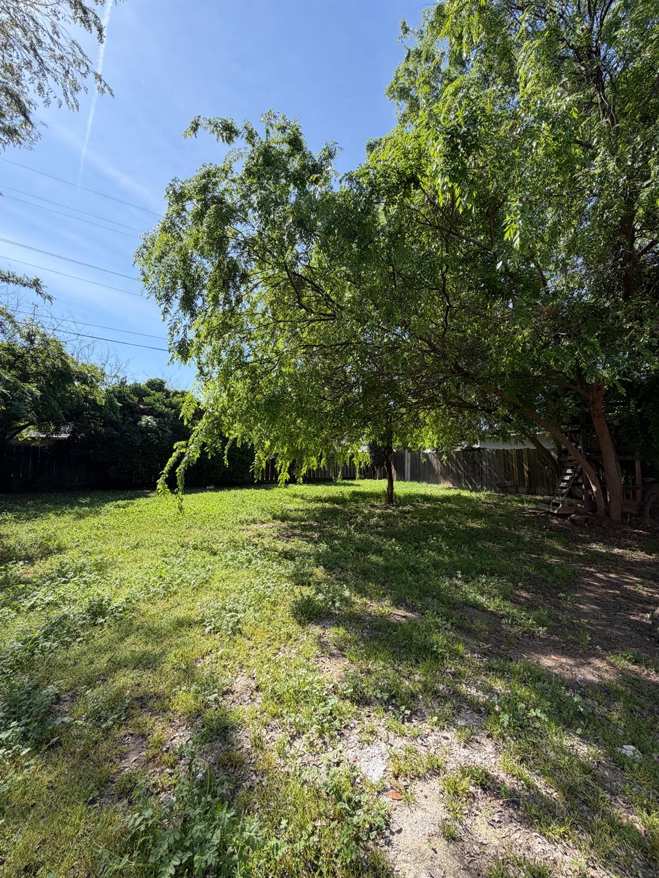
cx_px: 330
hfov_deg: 85.7
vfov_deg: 102.0
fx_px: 355
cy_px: 439
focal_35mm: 14
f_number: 2.2
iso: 40
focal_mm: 2.22
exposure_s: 1/770
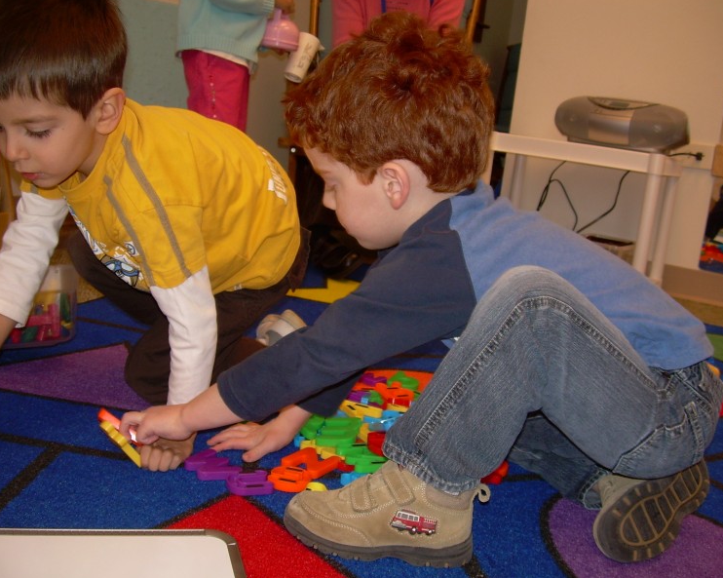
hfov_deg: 45.8
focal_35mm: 40
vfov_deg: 37.3
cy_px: 289
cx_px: 356
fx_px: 856
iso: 50
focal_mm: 6.3
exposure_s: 1/60
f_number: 2.8
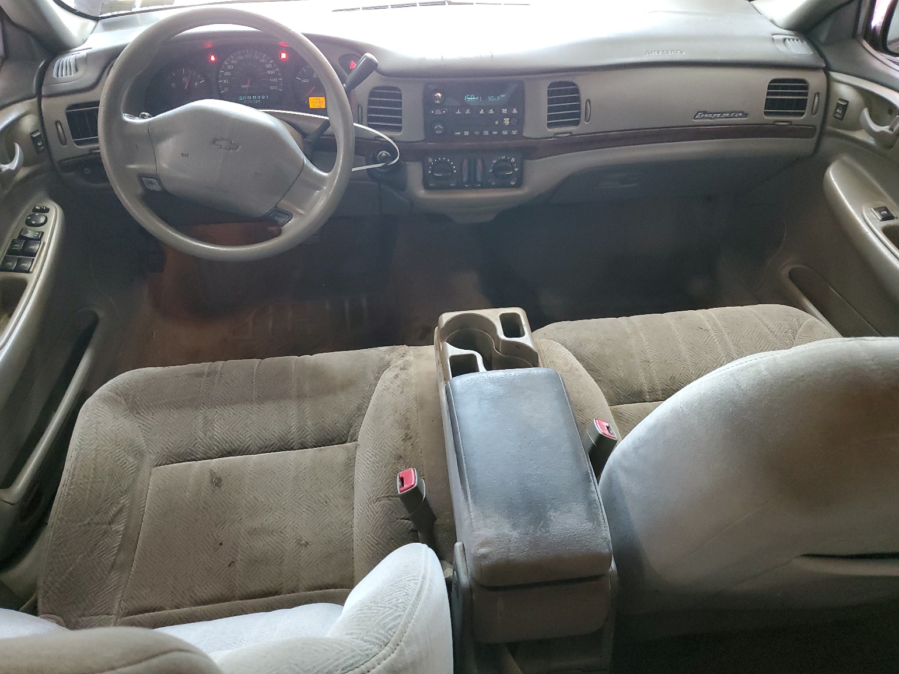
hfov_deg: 65.3
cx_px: 453
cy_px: 341
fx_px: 701
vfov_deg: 51.4
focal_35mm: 27
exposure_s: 1/60.2
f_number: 1.5
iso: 306
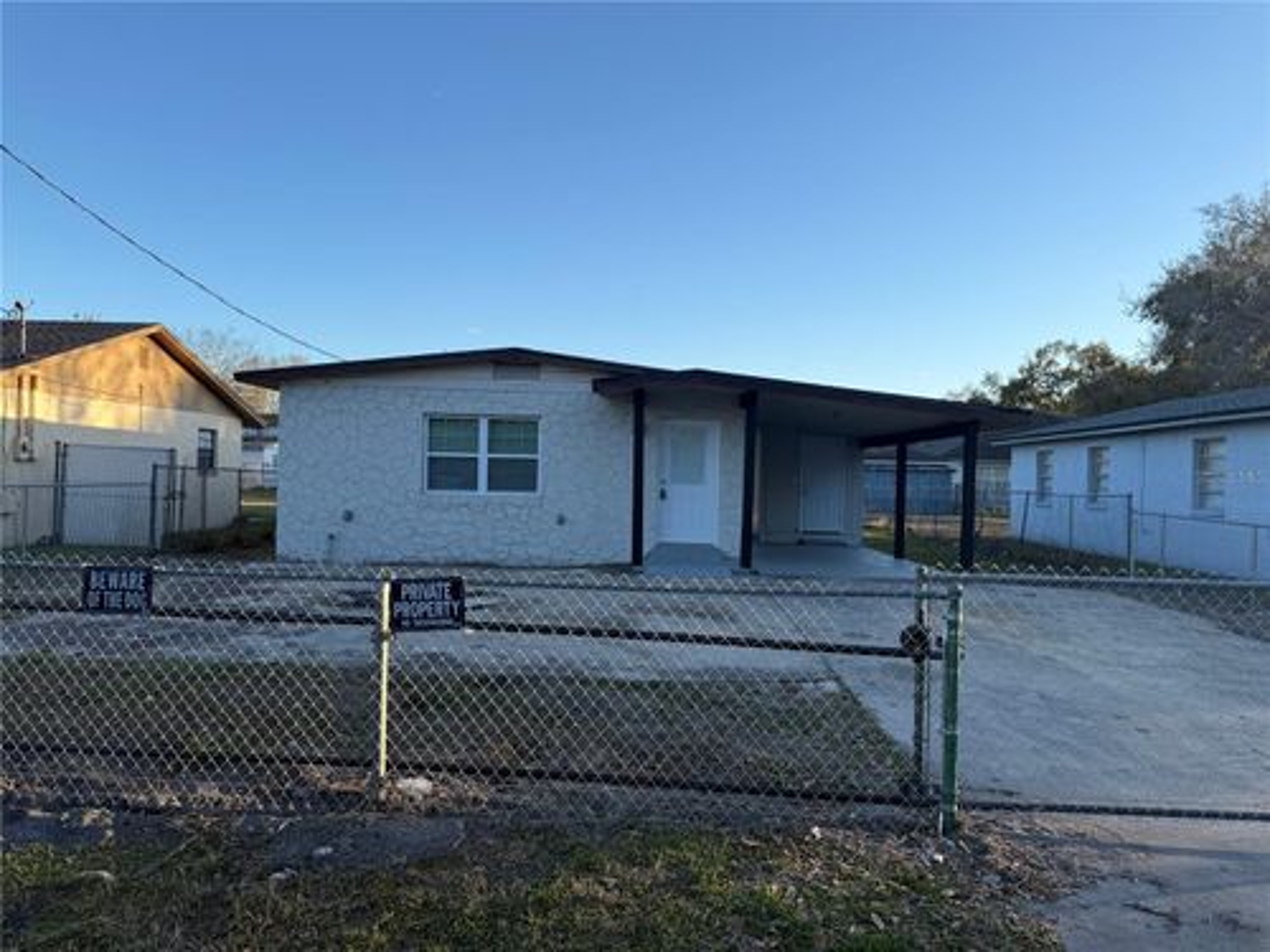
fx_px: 881
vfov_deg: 56.8
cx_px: 635
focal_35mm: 24
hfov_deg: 71.6
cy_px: 476
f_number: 1.78
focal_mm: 6.76
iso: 80
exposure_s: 1/2000
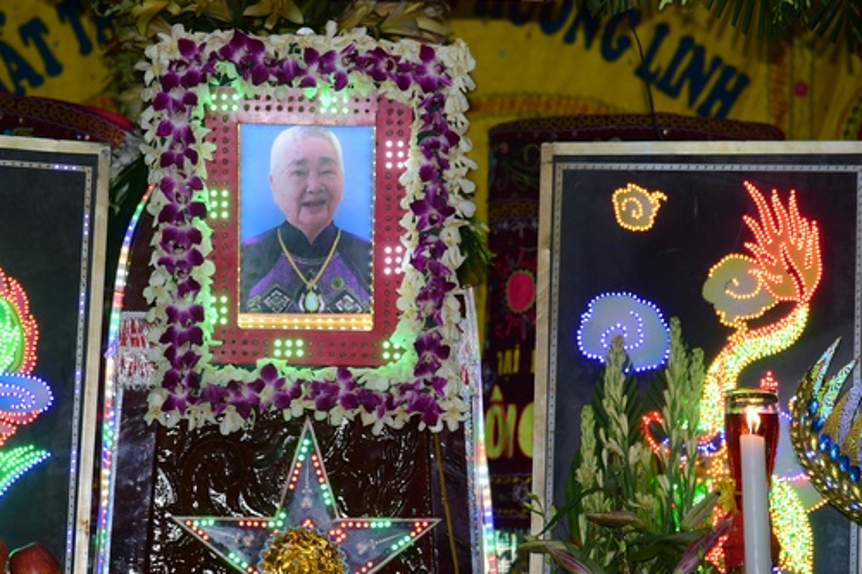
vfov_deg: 8.8
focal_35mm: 156
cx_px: 345
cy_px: 324
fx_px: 3734
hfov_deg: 13.2
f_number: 4
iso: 320
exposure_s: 1/100
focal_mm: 120
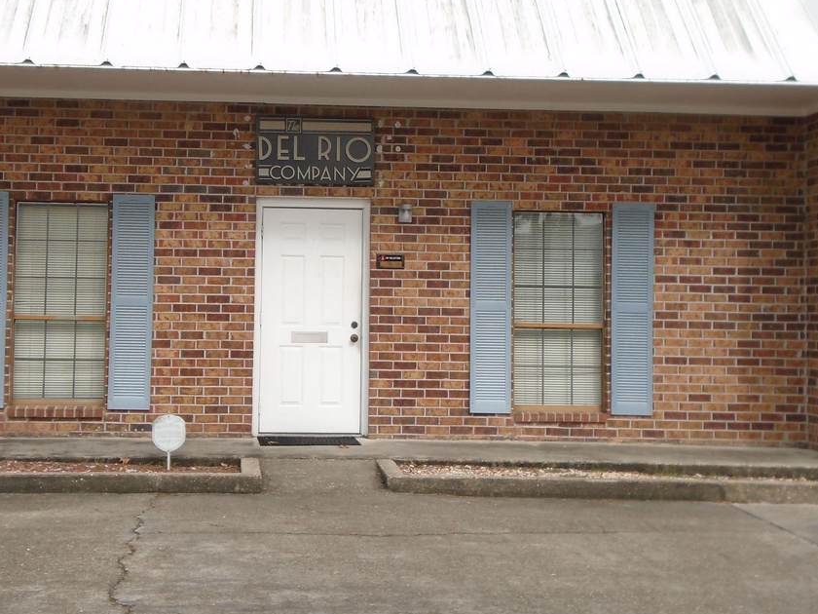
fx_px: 1512
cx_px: 326
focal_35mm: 64
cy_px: 223
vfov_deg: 22.9
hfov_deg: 30.2
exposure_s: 1/400
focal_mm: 7.4
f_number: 4.1
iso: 100
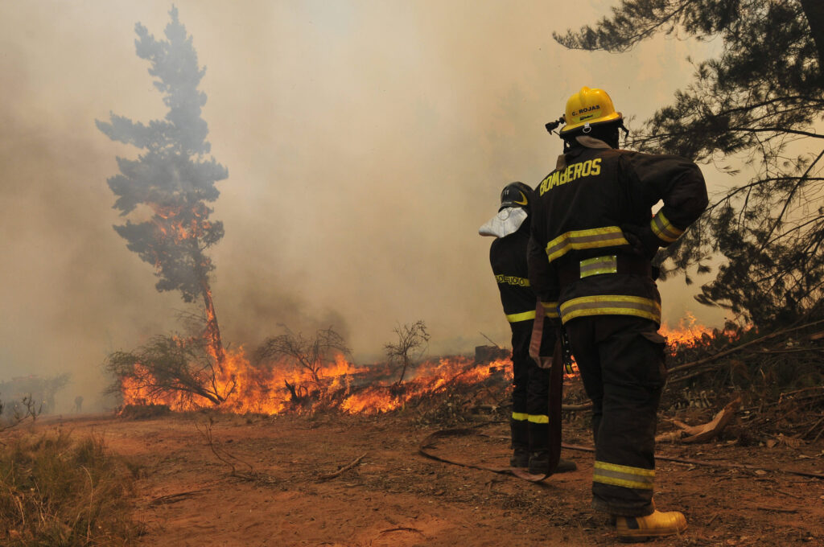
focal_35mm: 33
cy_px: 274
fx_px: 754
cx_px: 412
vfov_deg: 39.9
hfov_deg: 57.3
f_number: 6.3
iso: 400
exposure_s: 1/1600
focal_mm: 22
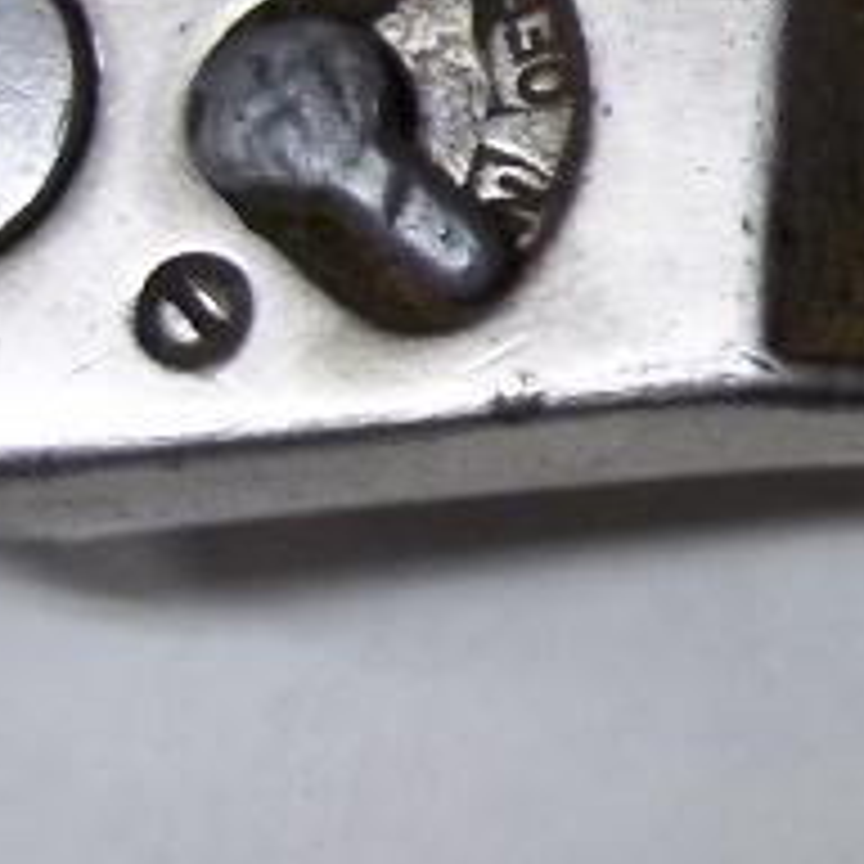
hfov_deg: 9.6
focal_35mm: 170
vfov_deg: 10.3
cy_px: 158
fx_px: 4801
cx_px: 1728
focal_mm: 6.5
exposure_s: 1/15
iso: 160
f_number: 3.1
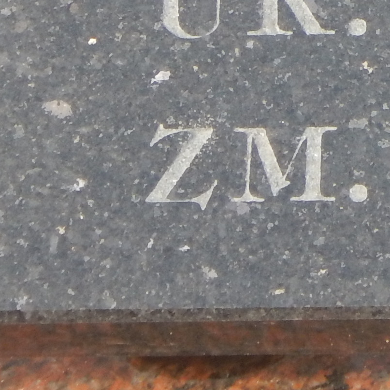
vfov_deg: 3.1
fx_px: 7074
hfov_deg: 3.1
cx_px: 870
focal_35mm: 555
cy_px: -220
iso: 125
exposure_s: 1/160
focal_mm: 19.7
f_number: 4.8
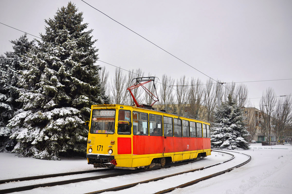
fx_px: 255
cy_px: 97
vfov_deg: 41.6
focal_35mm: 32
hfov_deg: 59.6
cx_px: 146
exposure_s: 1/500
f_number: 7.1
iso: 200
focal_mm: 21
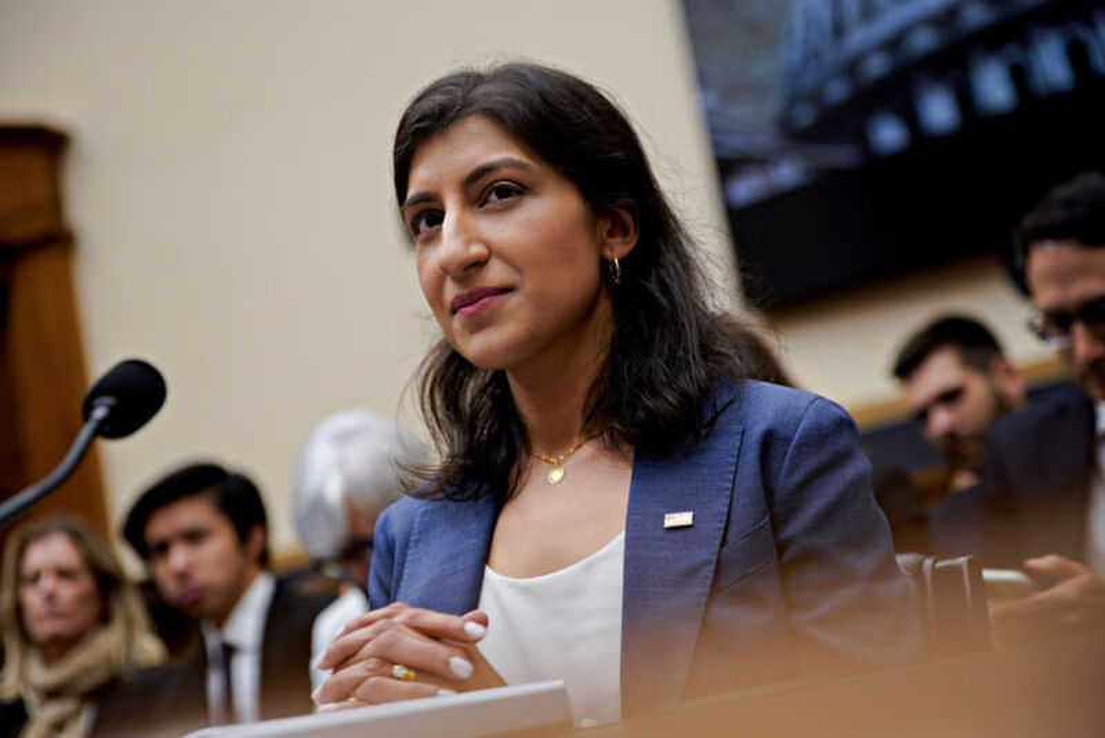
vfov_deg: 19.5
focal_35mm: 70
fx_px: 2149
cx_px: 552
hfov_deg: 28.8
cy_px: 369
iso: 640
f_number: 2.8
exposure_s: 1/250
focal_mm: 70
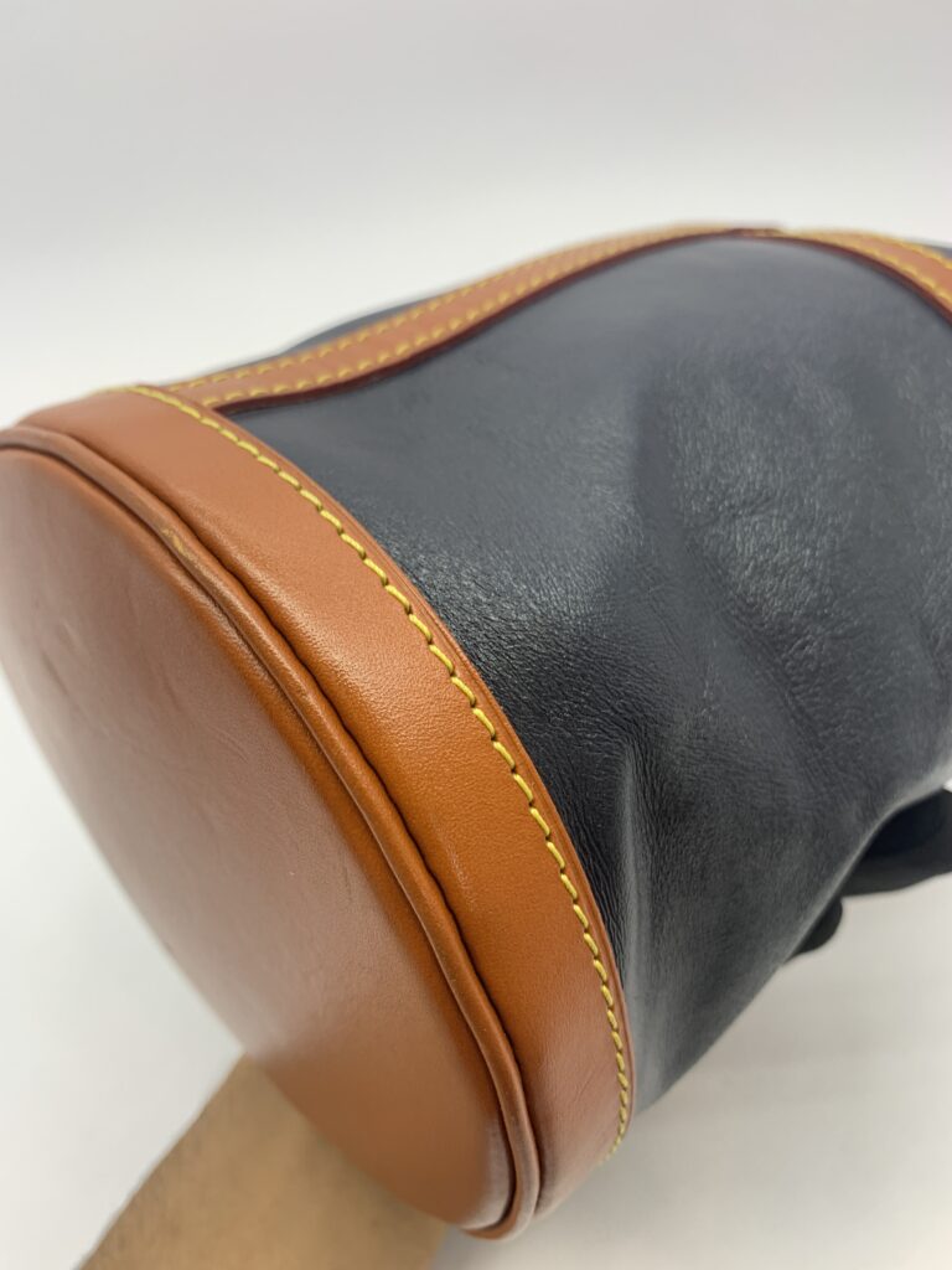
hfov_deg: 53.1
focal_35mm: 26
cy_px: 635
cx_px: 476
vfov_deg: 67.3
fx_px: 953
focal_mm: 4.25
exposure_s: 1/100
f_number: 1.8
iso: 80
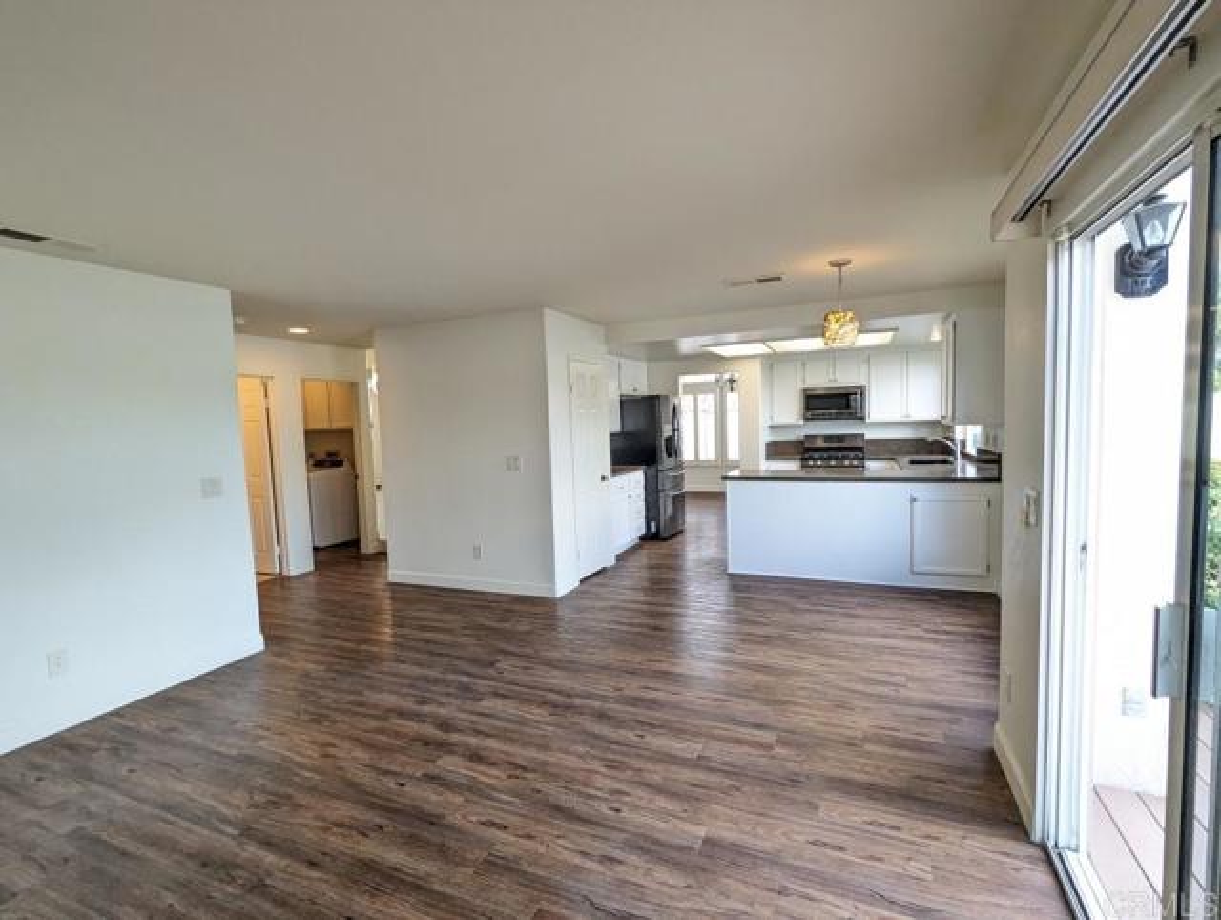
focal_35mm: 16
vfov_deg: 78.3
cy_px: 460
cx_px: 610
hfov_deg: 94.4
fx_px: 565
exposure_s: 1/90.1
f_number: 2.2
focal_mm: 2.35
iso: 188
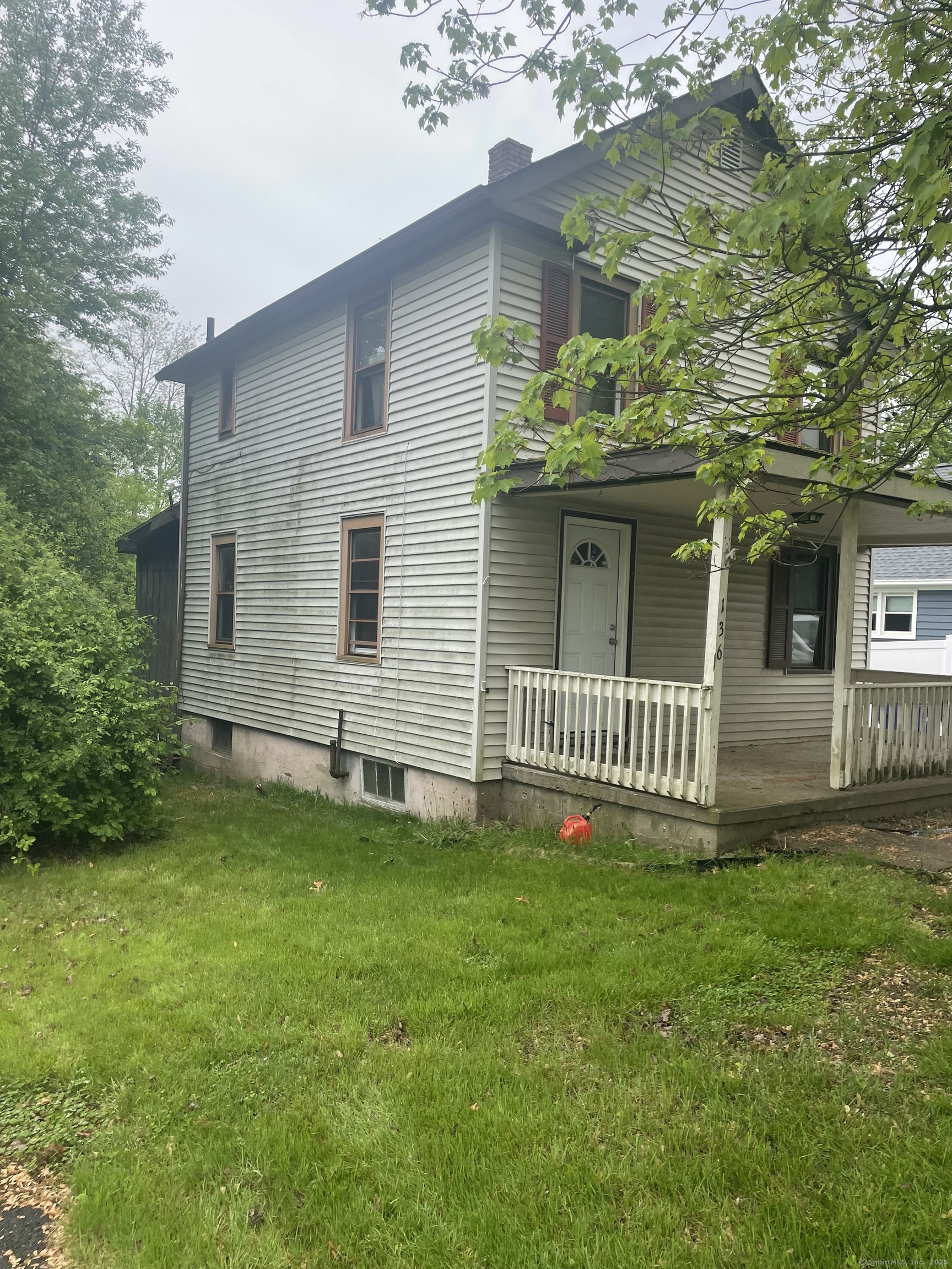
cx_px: 476
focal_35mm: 26
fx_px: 953
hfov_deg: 53.1
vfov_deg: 67.3
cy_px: 634
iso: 32
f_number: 1.6
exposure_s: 1/666
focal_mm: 4.2
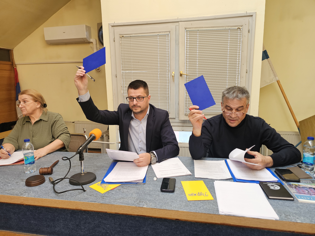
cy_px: 118
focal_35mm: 23
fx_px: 209
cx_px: 158
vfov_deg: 58.9
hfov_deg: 73.9
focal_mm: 6.3
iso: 200
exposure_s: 1/190
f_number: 1.7
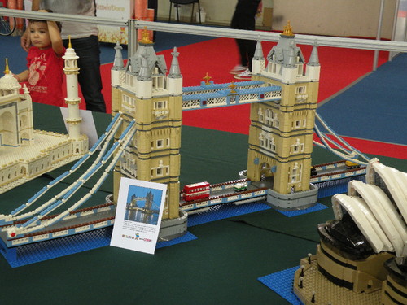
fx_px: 658
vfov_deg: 26.1
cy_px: 152
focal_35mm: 56
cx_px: 204
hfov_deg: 34.3
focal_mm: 9.8
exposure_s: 1/60.2
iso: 229
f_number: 3.5
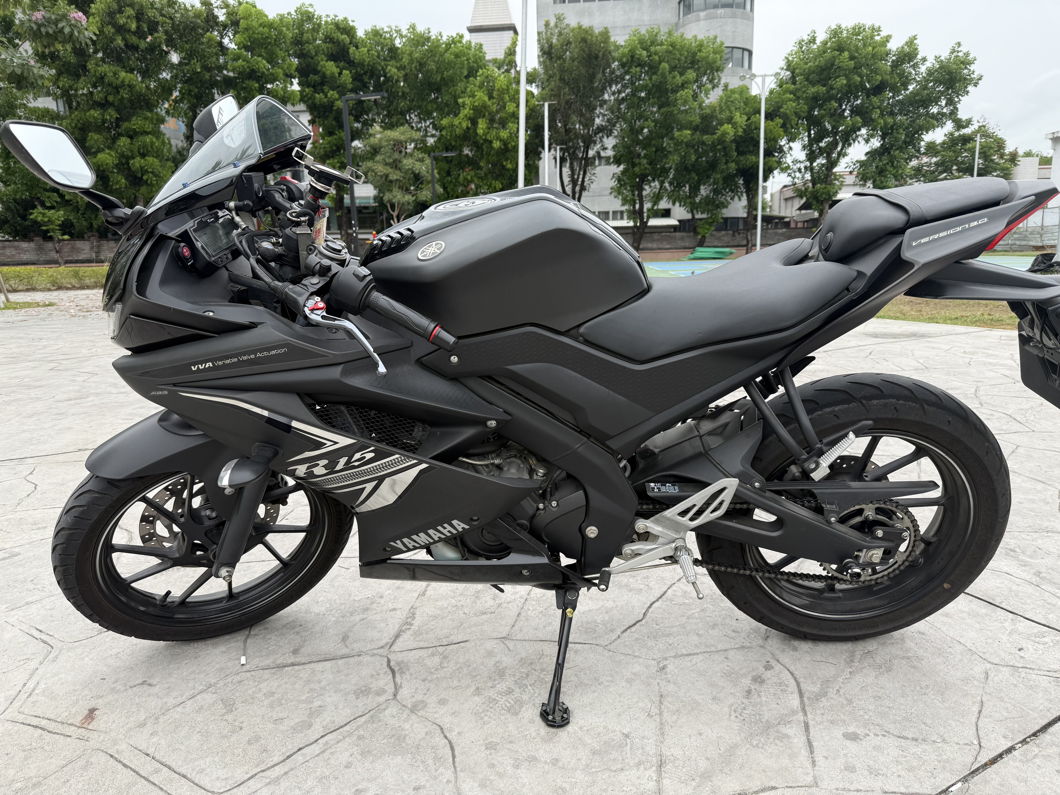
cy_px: 398
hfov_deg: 71.6
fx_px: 735
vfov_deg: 56.8
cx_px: 530
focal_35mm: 24
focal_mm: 6.76
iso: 80
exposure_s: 1/1314
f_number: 1.78
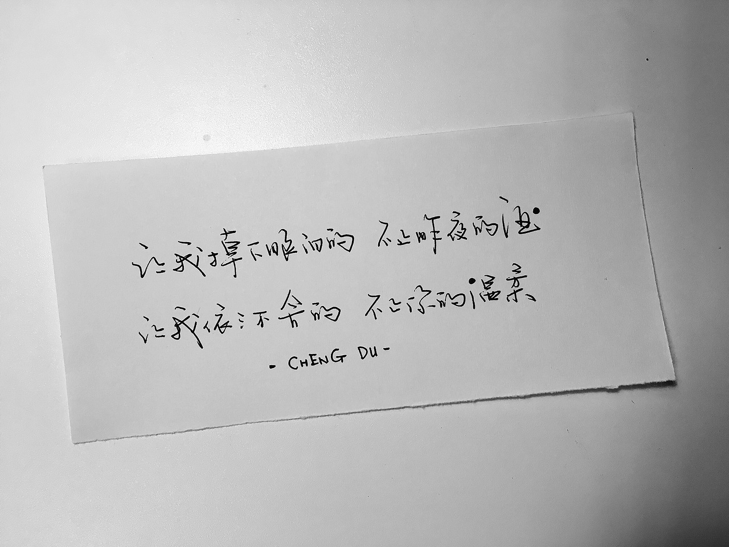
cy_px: 274
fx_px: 611
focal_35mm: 29
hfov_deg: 61.7
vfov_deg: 48.2
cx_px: 364
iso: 32
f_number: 2.2
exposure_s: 1/33
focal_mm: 4.15
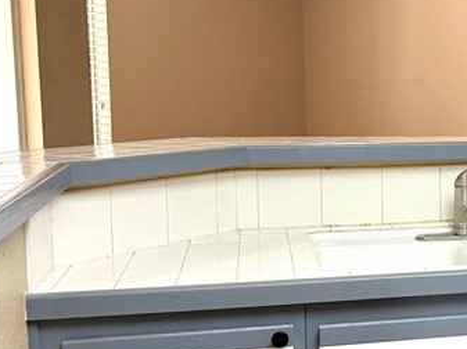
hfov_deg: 24.3
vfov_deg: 20.1
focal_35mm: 73
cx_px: 557
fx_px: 984
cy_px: 168
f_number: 1.78
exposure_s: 1/120
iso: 250
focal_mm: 6.76
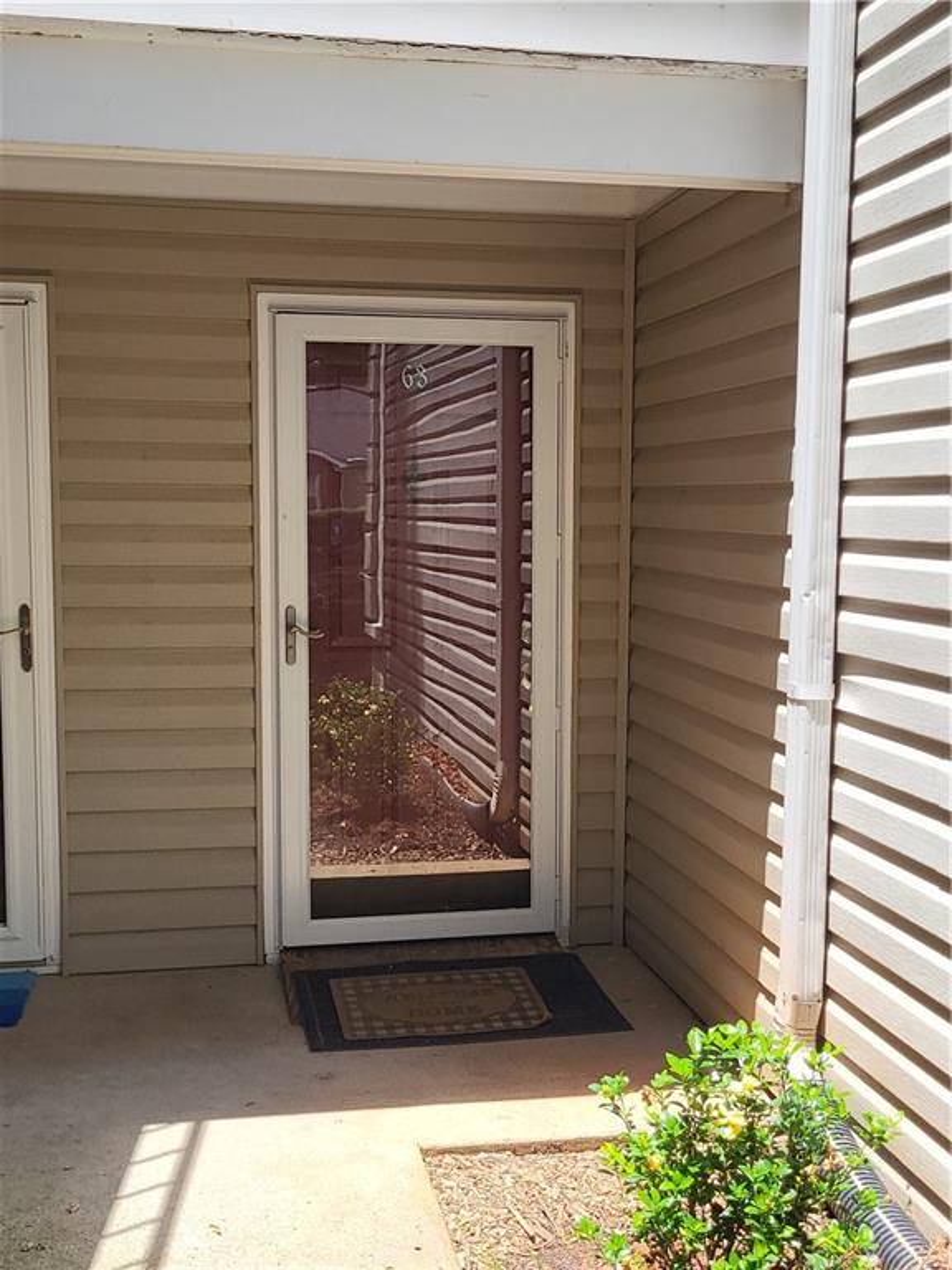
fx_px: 953
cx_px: 476
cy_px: 635
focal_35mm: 26
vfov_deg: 67.3
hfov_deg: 53.1
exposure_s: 1/864
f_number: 1.8
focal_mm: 5.4
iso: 40
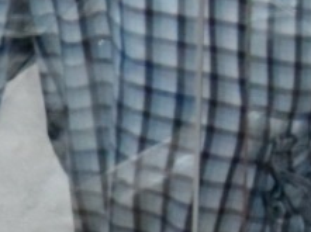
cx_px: -259
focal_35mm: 557
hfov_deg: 3.5
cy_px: 529
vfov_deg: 2.6
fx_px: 4996
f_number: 4.6
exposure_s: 1/30
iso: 800
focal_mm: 19.5
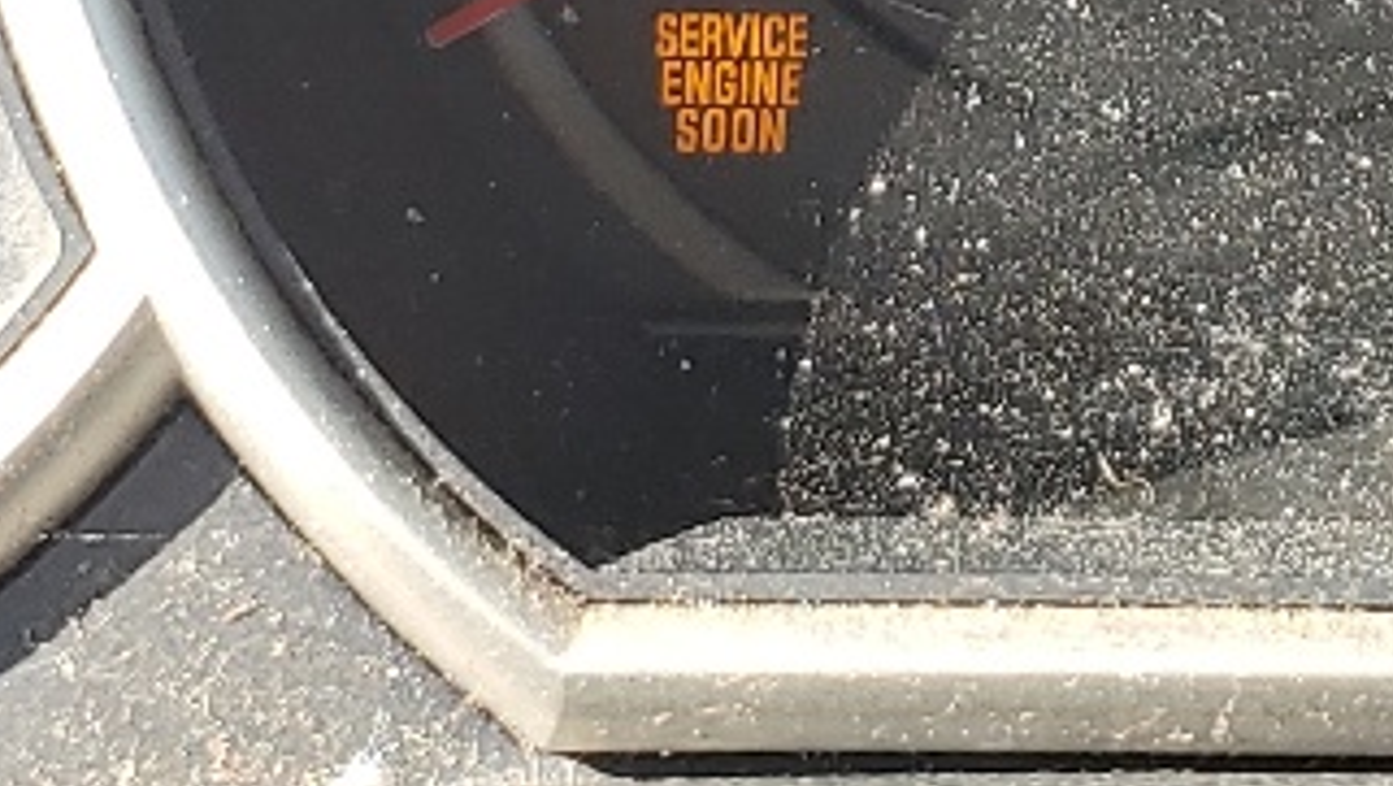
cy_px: -621
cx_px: 1002
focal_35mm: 141
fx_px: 5211
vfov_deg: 8.3
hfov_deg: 15.2
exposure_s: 1/385
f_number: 1.5
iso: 50
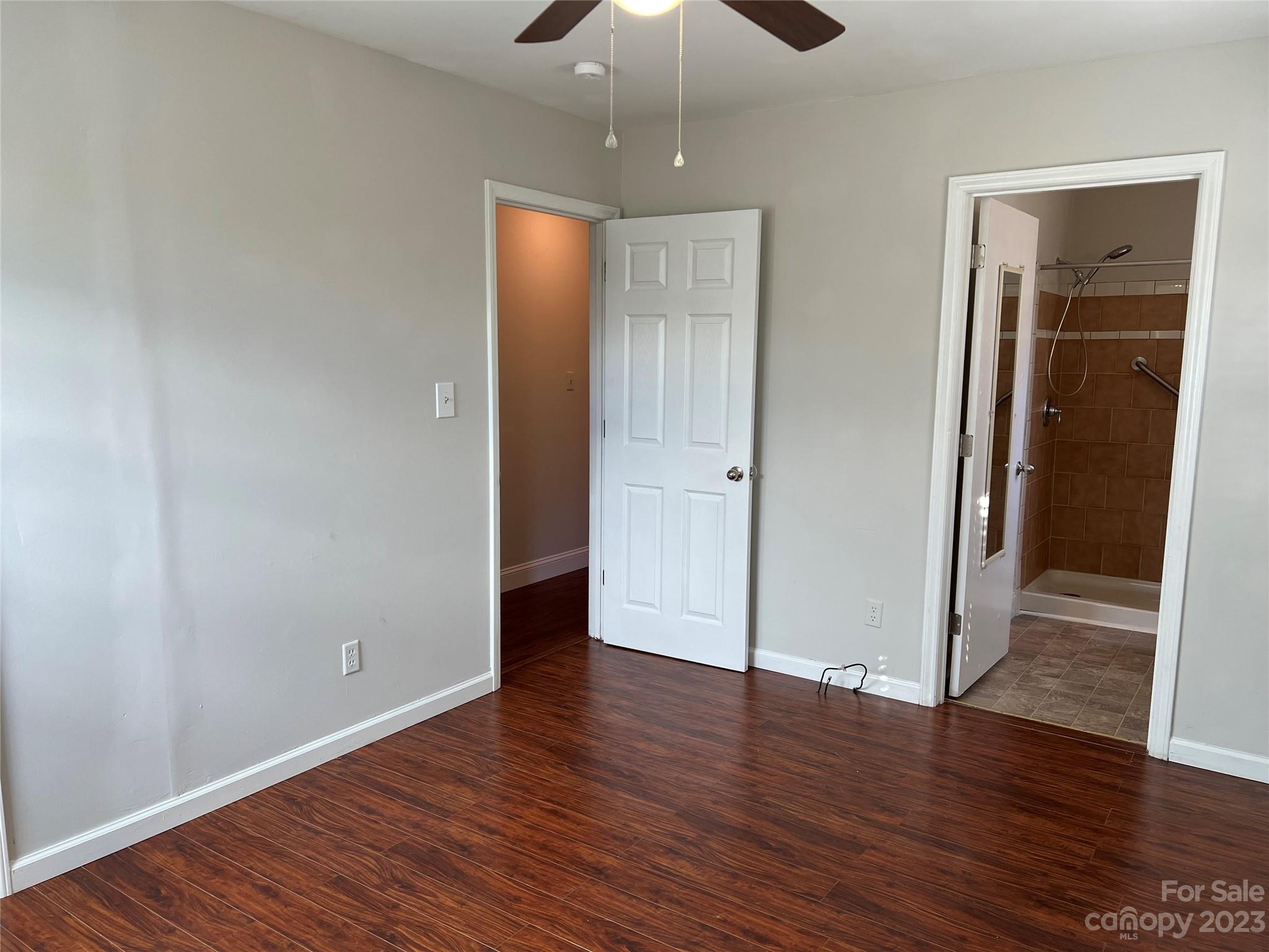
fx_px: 953
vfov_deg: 53.1
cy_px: 476
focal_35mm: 26
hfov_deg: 67.3
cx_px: 634
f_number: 1.5
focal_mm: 5.7
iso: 64
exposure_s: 1/120
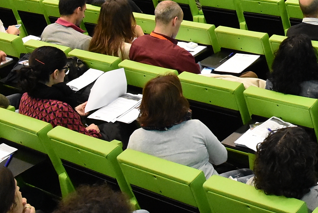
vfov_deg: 19.3
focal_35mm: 69
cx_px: 389
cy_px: 4
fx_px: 610
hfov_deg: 25.9
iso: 4000
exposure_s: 1/25
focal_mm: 16
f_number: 6.3
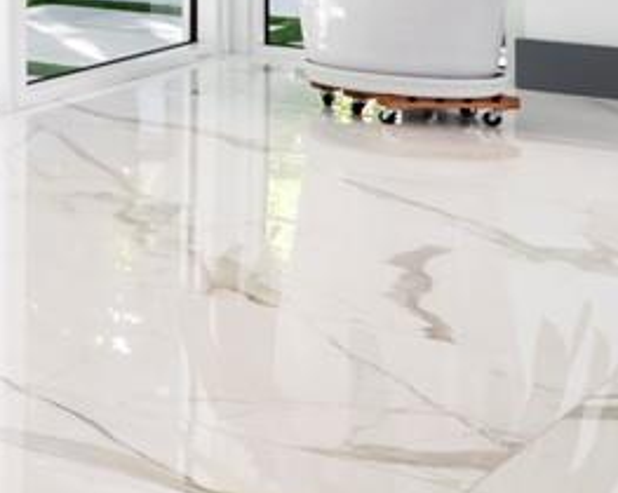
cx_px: -1109
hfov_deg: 12.3
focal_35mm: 95
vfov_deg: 15.1
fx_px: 1736
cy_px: -218
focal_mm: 8
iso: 400
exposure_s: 1/20
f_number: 5.6
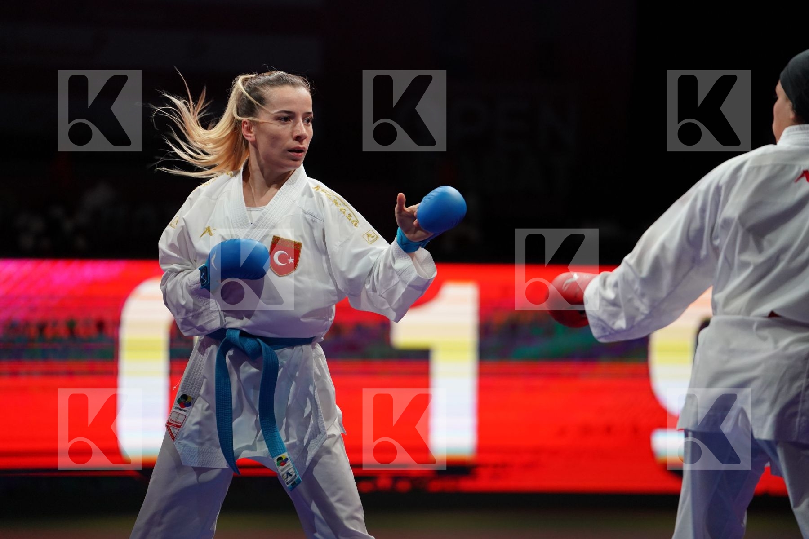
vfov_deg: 6.9
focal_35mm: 200
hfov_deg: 10.3
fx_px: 4494
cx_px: 404
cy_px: 270
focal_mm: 200
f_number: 2.8
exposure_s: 1/1000
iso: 2500
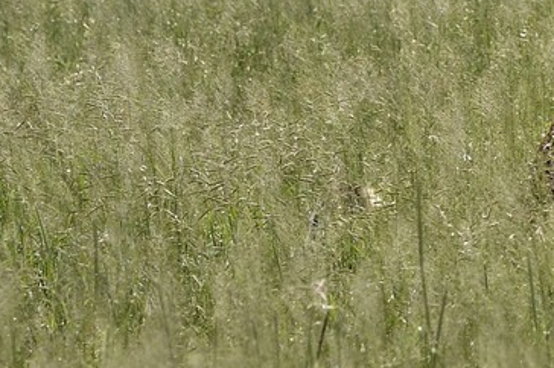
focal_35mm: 880
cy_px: -204
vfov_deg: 1.6
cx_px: 1199
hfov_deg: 2.3
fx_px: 13530
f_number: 8
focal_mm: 200
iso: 400
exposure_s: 1/640
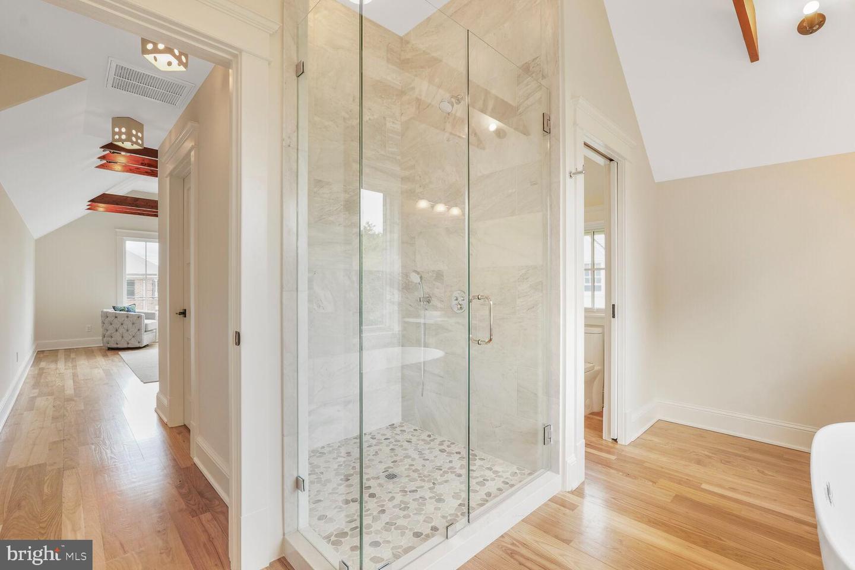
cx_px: 428
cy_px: 285
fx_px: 380
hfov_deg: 96.7
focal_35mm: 16
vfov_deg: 73.7
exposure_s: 1/30
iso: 800
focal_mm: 16
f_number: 9
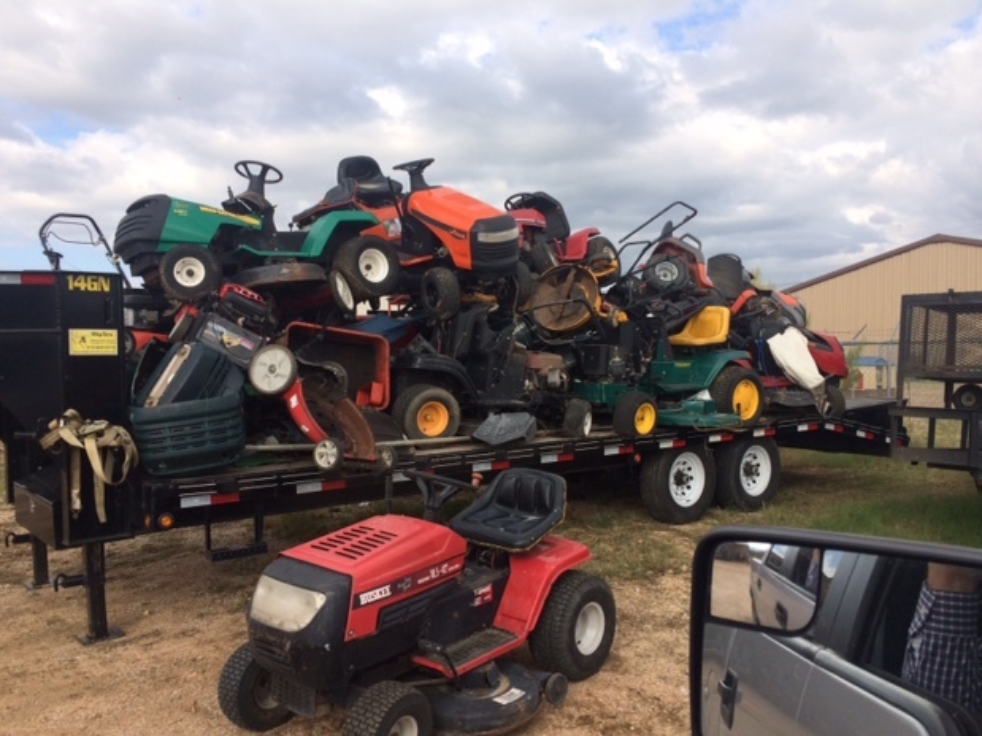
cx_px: 487
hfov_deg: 60.0
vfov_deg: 46.8
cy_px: 379
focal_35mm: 30
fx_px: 851
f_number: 2.2
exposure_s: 1/1368
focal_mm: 4.15
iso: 32
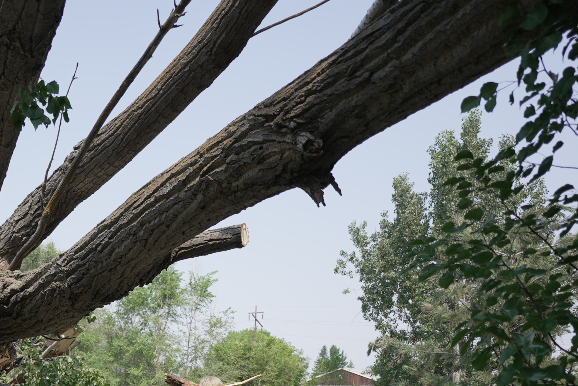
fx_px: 691
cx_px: 115
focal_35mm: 43
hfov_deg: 43.3
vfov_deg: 28.9
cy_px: 400
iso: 100
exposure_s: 1/1000
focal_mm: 20
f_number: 2.8
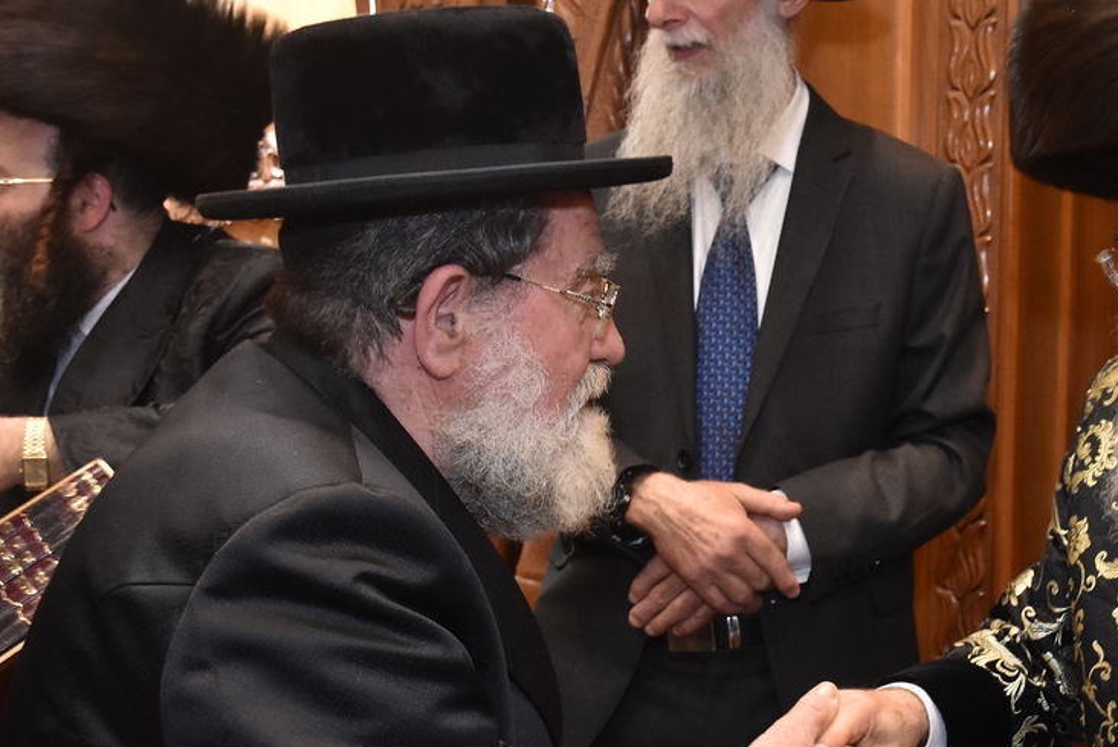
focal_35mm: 66
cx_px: 874
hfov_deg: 29.9
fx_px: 2049
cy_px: 457
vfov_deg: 20.6
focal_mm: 23
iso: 2000
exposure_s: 1/80
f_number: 5.6
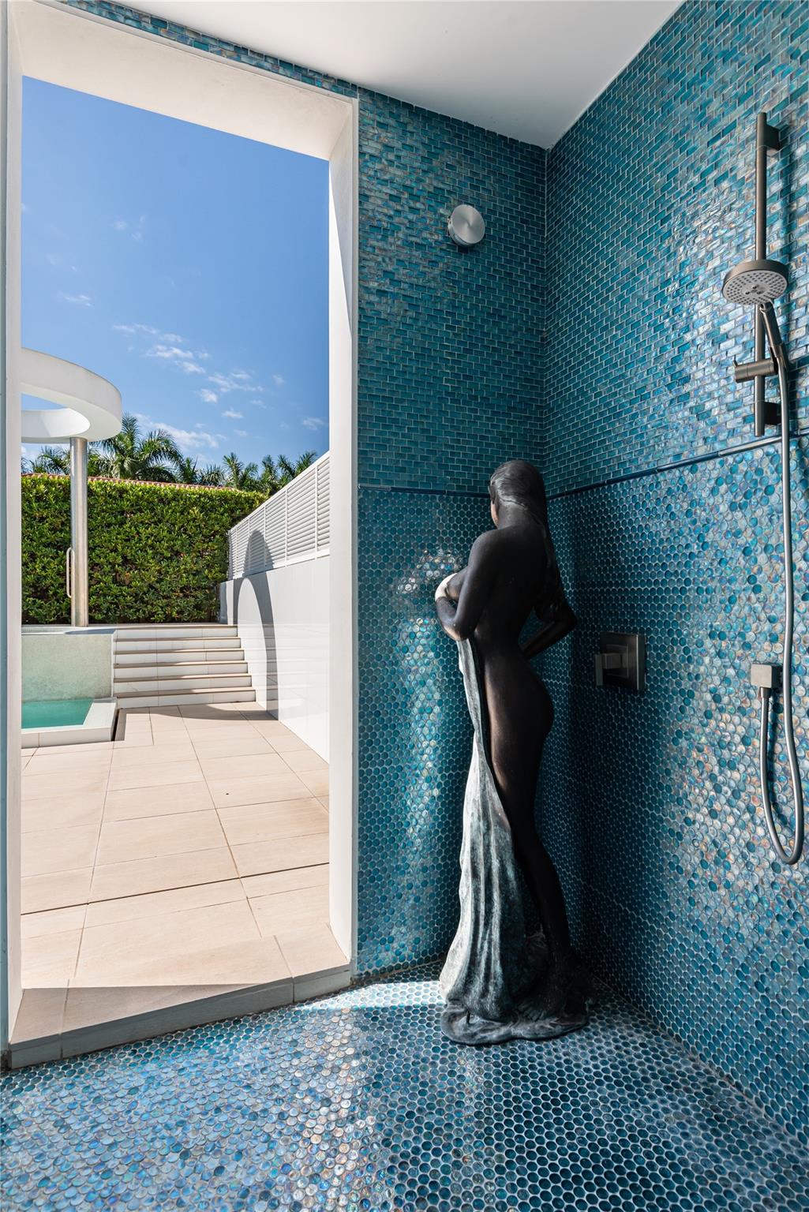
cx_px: 404
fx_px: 606
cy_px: 606
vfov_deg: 90.0
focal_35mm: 18
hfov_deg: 67.4
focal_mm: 18
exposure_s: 1/125
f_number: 8
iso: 250
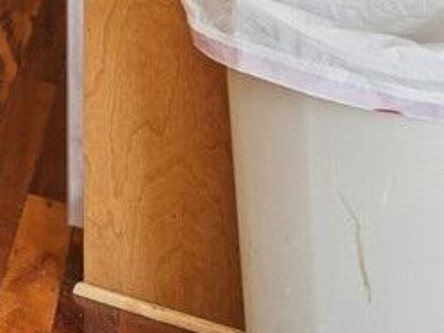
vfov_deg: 11.1
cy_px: -546
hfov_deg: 11.0
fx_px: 1347
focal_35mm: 105
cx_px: -925
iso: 200
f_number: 8
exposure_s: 1/25
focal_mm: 17
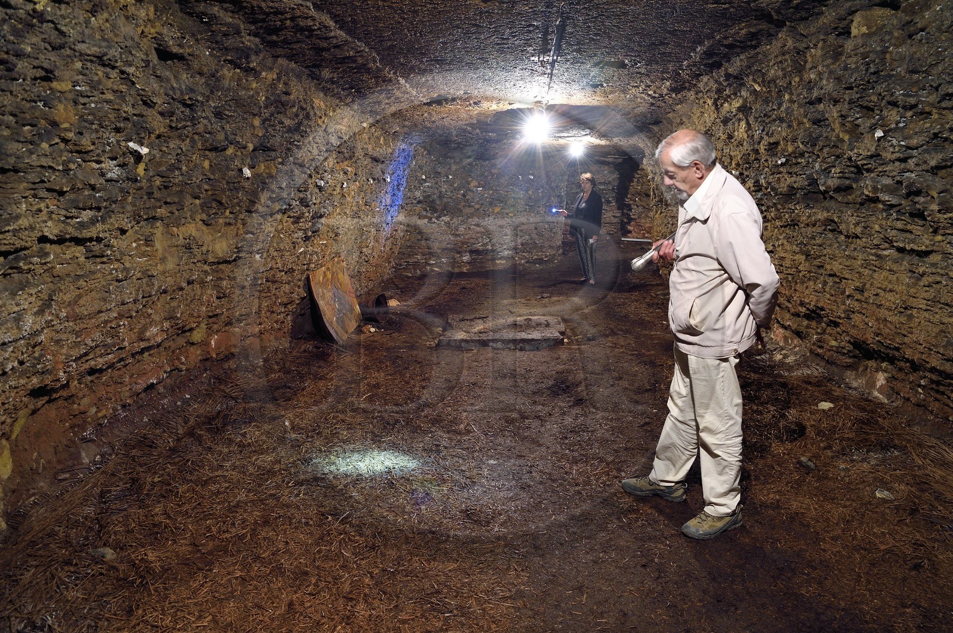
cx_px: 476
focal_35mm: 24
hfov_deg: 73.8
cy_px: 316
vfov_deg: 53.1
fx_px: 635
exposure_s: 1/2
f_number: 5.6
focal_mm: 24
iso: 800
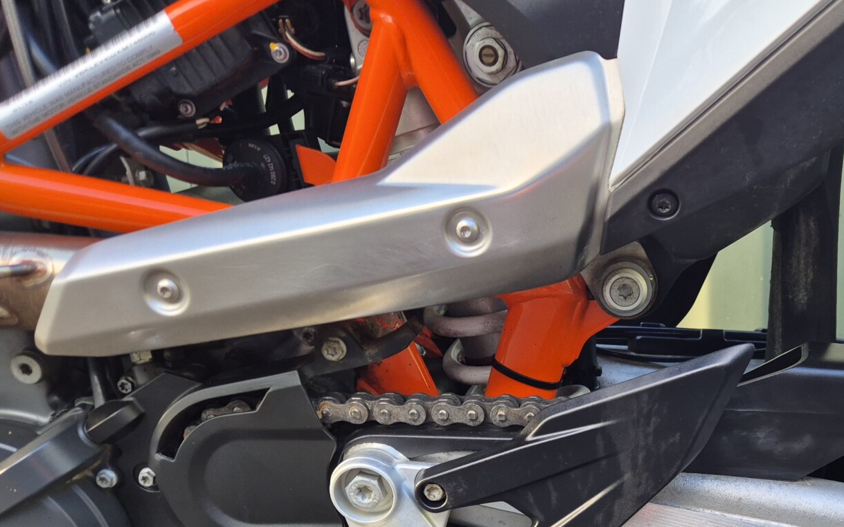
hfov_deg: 47.7
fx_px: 920
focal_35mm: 40
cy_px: 482
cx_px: 614
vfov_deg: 30.5
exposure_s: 1/180
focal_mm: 5.4
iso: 160
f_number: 1.8
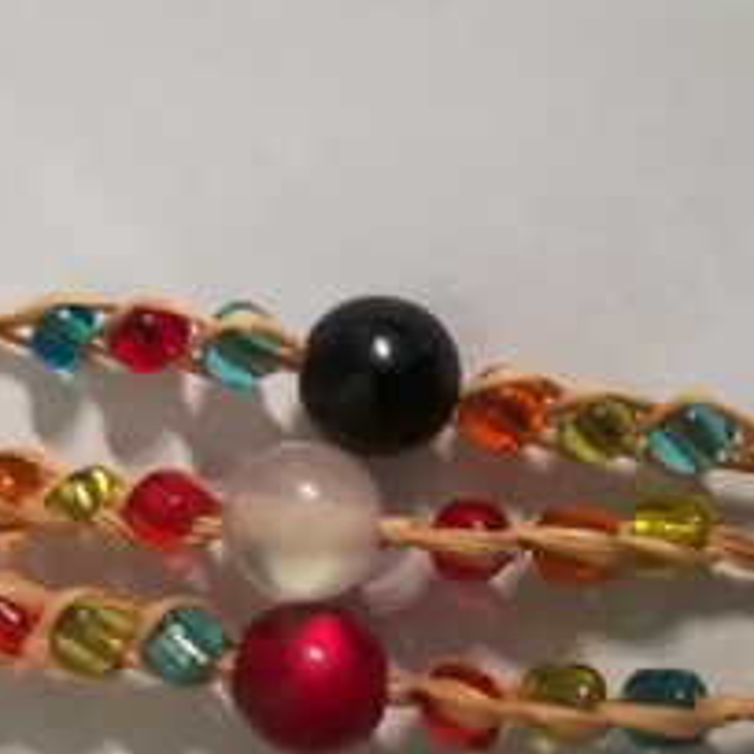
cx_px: 103
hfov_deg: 30.5
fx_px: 1331
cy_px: 388
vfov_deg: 31.6
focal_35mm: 54
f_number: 2.2
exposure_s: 1/25
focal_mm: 3.83
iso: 500
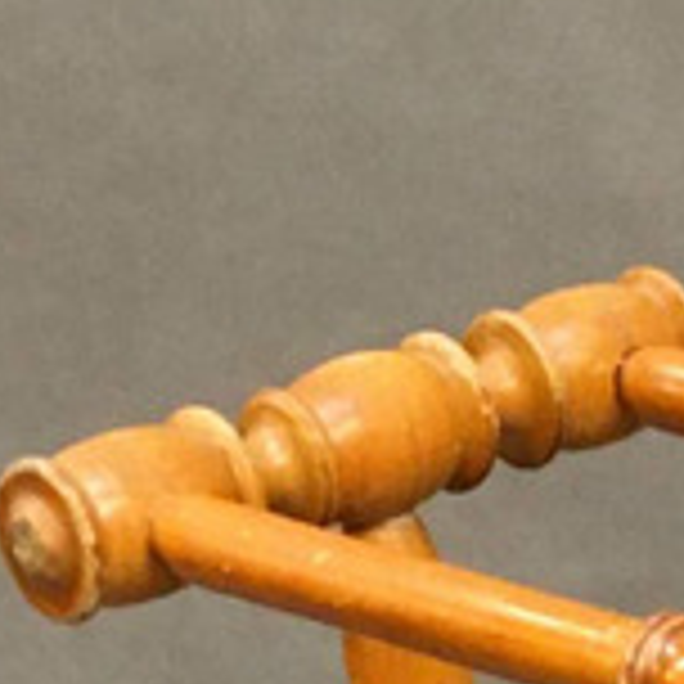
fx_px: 6036
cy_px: 2115
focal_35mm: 270
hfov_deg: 6.3
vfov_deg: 6.0
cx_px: 1480
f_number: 2.2
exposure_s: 1/33
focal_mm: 4.15
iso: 160
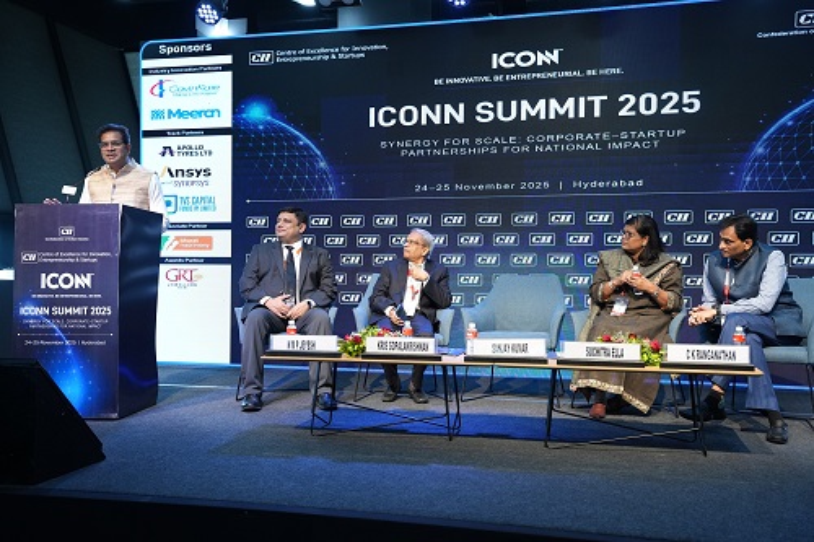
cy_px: 271
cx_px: 407
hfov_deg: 50.5
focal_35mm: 38
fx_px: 863
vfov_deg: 34.9
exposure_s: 1/200
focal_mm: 38.2
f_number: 4
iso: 2000
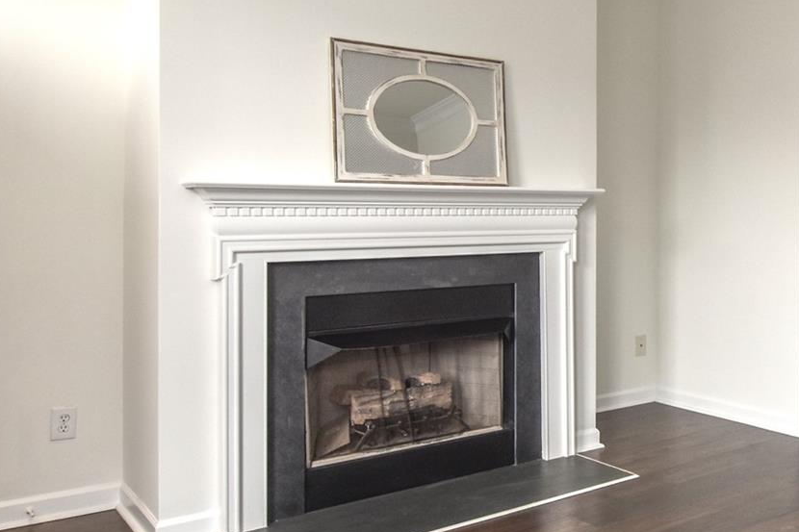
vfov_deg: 35.8
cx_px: 717
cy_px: 224
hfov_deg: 46.8
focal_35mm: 37
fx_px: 821
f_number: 5.6
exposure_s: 1/125
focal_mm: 10
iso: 450
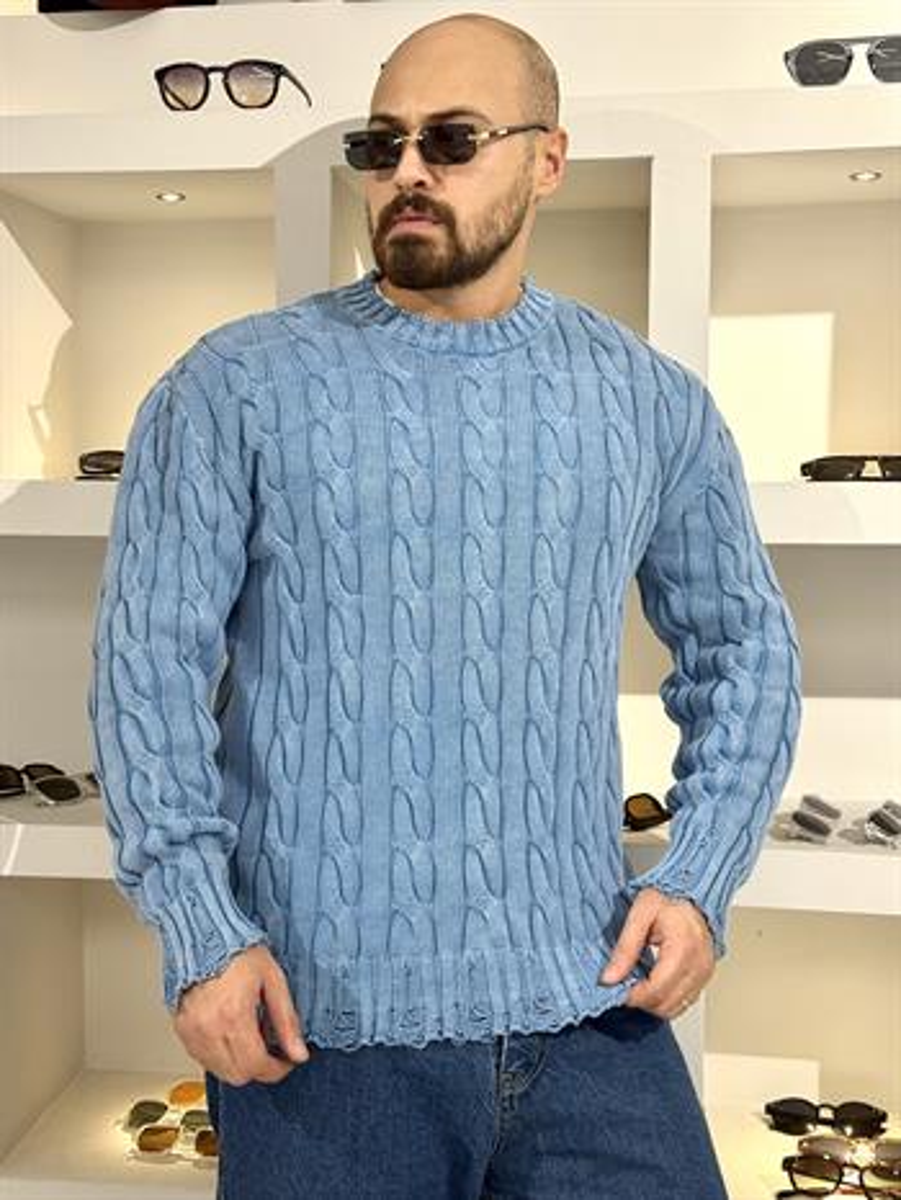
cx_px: 450
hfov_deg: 30.3
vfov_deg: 39.6
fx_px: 1664
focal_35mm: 48
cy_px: 600
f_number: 1.78
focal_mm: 6.76
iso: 125
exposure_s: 1/100
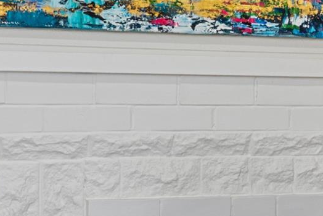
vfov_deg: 9.6
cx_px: 386
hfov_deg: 13.9
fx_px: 1284
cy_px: 138
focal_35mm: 143
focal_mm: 50
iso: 320
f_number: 11
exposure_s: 1/15
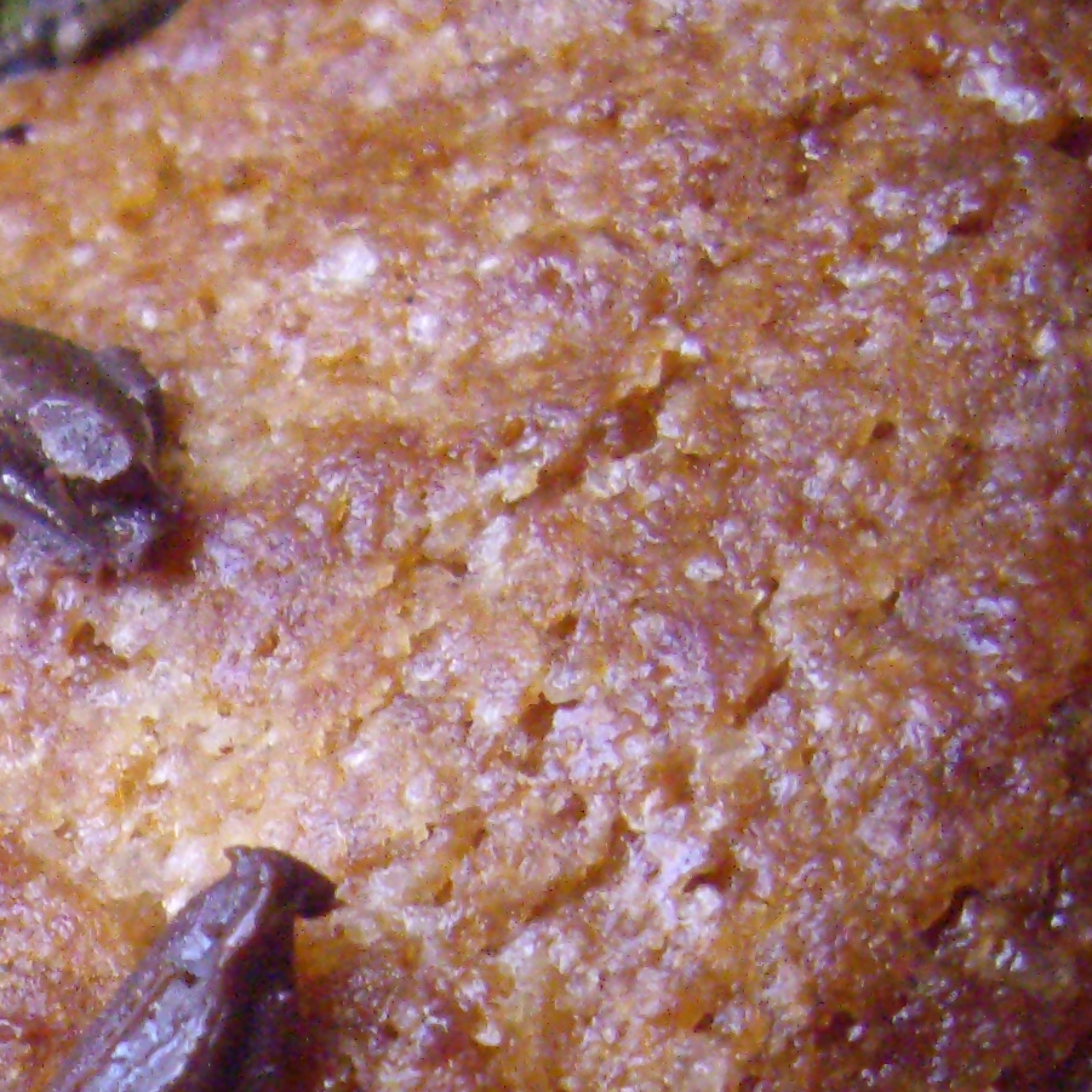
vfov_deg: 12.3
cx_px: -510
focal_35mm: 136
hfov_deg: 12.3
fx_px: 4854
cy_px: 1563
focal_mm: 7.9
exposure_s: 1/100
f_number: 2.8
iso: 800
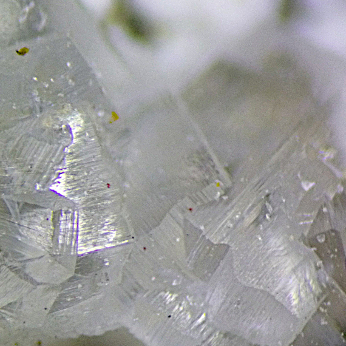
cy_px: 202
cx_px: 100
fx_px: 1753
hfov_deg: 11.3
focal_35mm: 155
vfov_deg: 11.3
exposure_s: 1/100
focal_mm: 18
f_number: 5.7
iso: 400
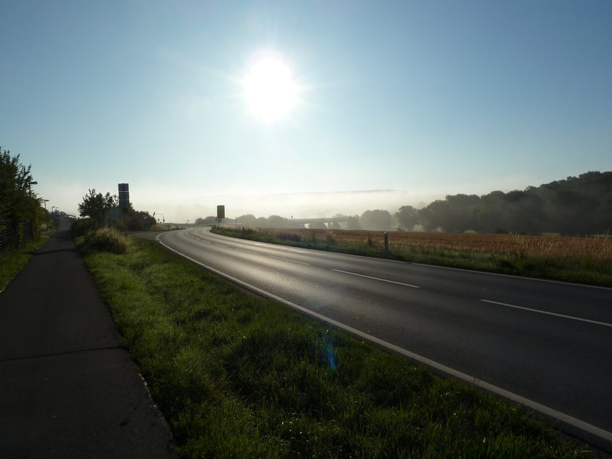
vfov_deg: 54.9
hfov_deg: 69.4
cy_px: 230
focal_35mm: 25
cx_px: 306
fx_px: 442
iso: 80
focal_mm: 4.1
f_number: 6.3
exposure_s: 1/800
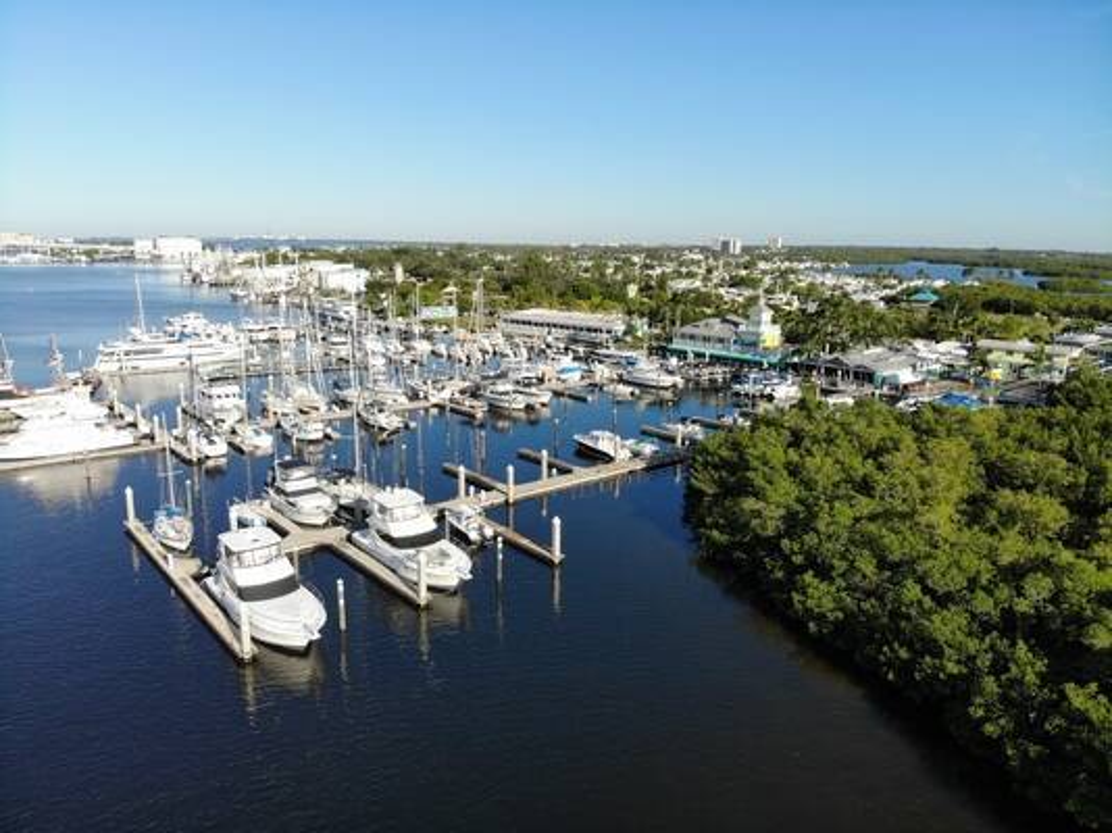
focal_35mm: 24
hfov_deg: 71.6
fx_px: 771
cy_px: 416
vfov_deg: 56.8
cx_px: 556
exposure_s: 1/965
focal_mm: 4.5
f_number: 2.8
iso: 100
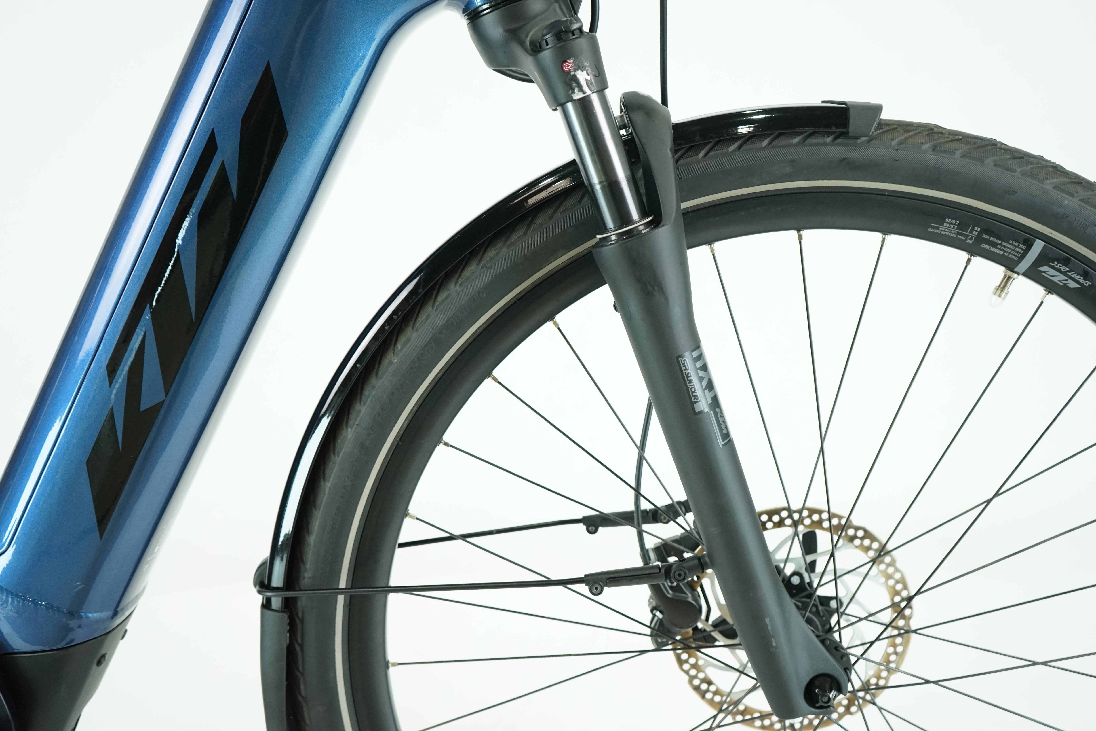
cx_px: 548
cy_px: 366
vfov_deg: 37.9
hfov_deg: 54.4
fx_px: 1065
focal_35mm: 35
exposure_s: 1/200
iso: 2500
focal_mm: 35
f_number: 5
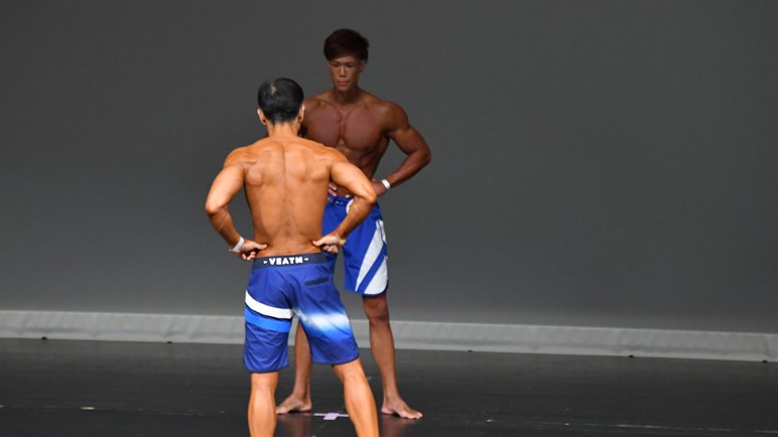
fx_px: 6827
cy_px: 206
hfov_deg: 6.5
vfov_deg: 3.7
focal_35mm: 331
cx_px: 388
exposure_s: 1/400
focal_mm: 210
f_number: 5.6
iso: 4000
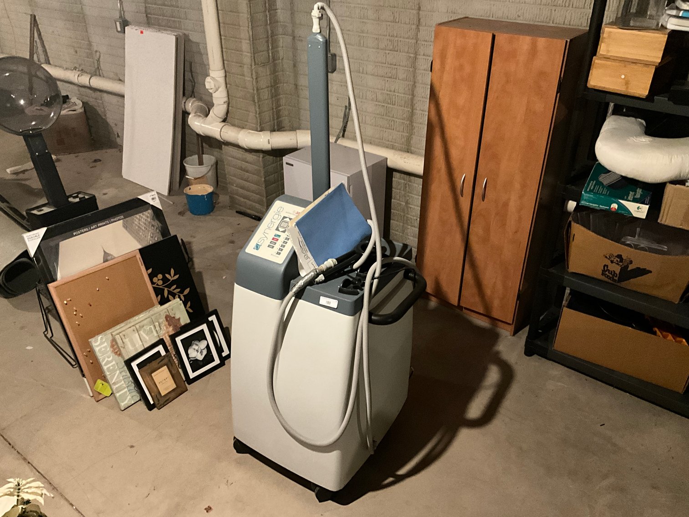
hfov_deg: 61.7
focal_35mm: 29
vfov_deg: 48.2
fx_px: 577
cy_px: 258
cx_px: 344
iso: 500
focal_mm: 3
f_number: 1.8
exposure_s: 1/24
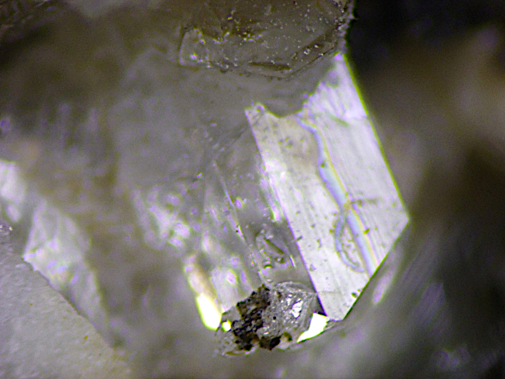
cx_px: 252
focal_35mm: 100
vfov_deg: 14.8
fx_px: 1459
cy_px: 190
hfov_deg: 19.6
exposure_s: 1/125
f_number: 5.7
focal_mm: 18
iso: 200
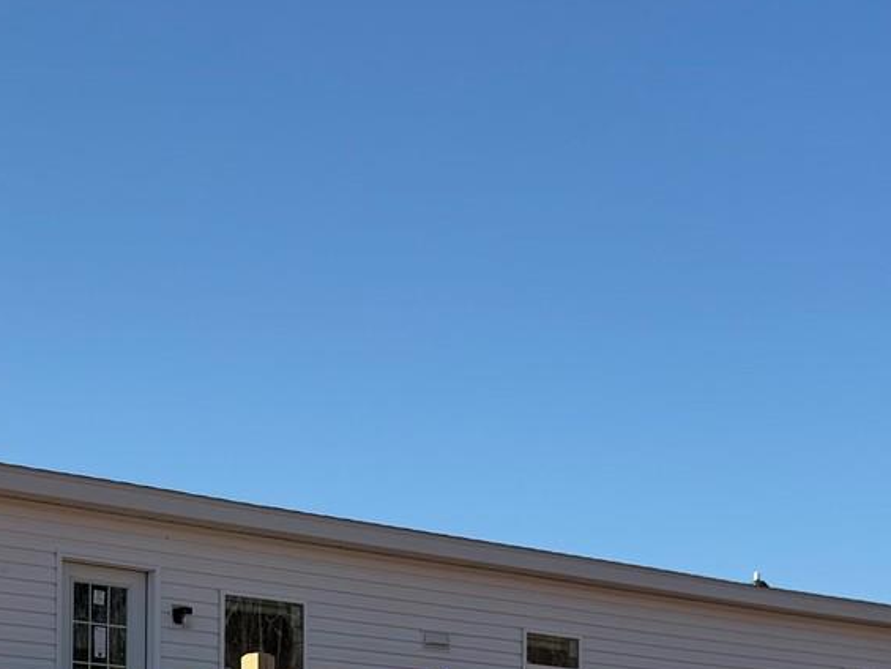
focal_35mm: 87
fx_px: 2240
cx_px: 60
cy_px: 792
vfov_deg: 16.3
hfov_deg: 21.9
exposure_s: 1/3953
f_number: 1.78
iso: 80
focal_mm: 6.76
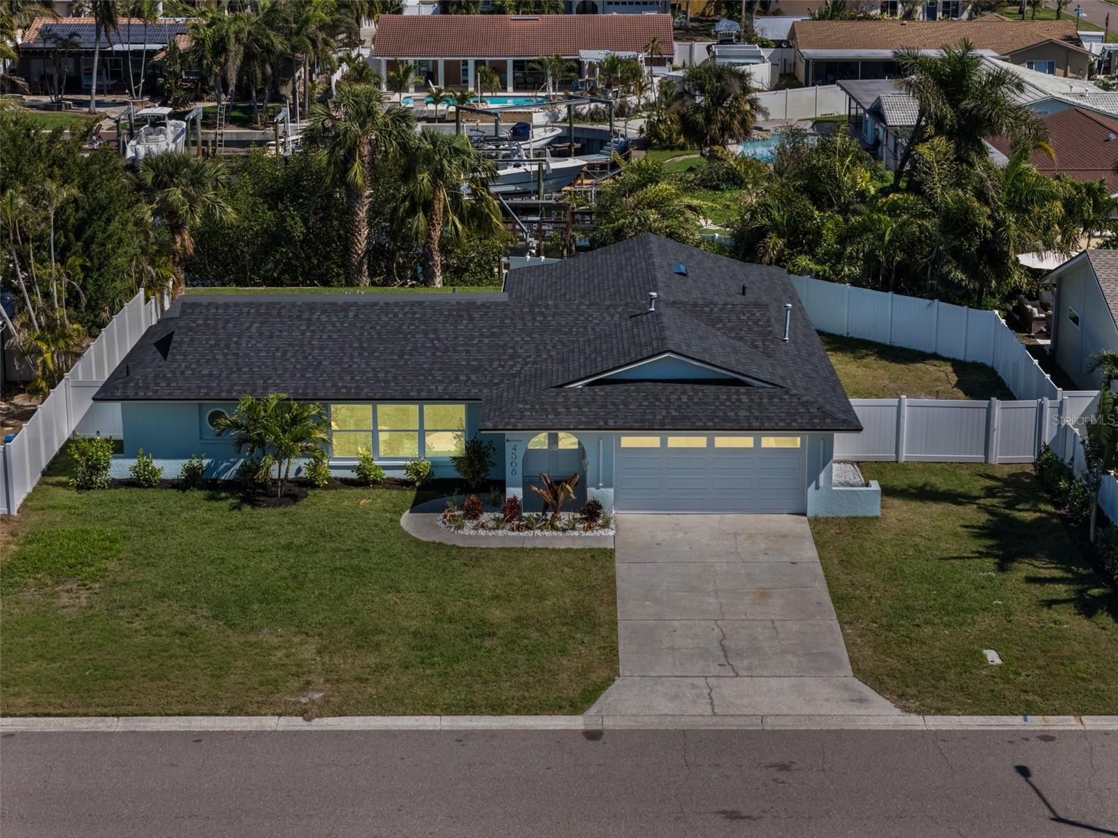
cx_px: 559
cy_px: 419
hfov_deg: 27.8
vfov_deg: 21.0
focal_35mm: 70
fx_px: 2261
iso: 130
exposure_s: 1/100
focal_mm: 19.35
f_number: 2.8
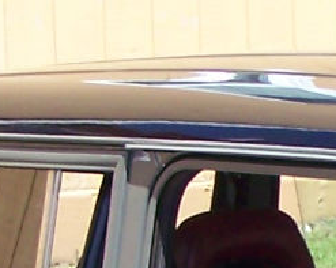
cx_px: 579
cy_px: 521
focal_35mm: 389
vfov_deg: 3.9
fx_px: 3864
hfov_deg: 4.9
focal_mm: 8
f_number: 3
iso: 64
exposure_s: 1/320
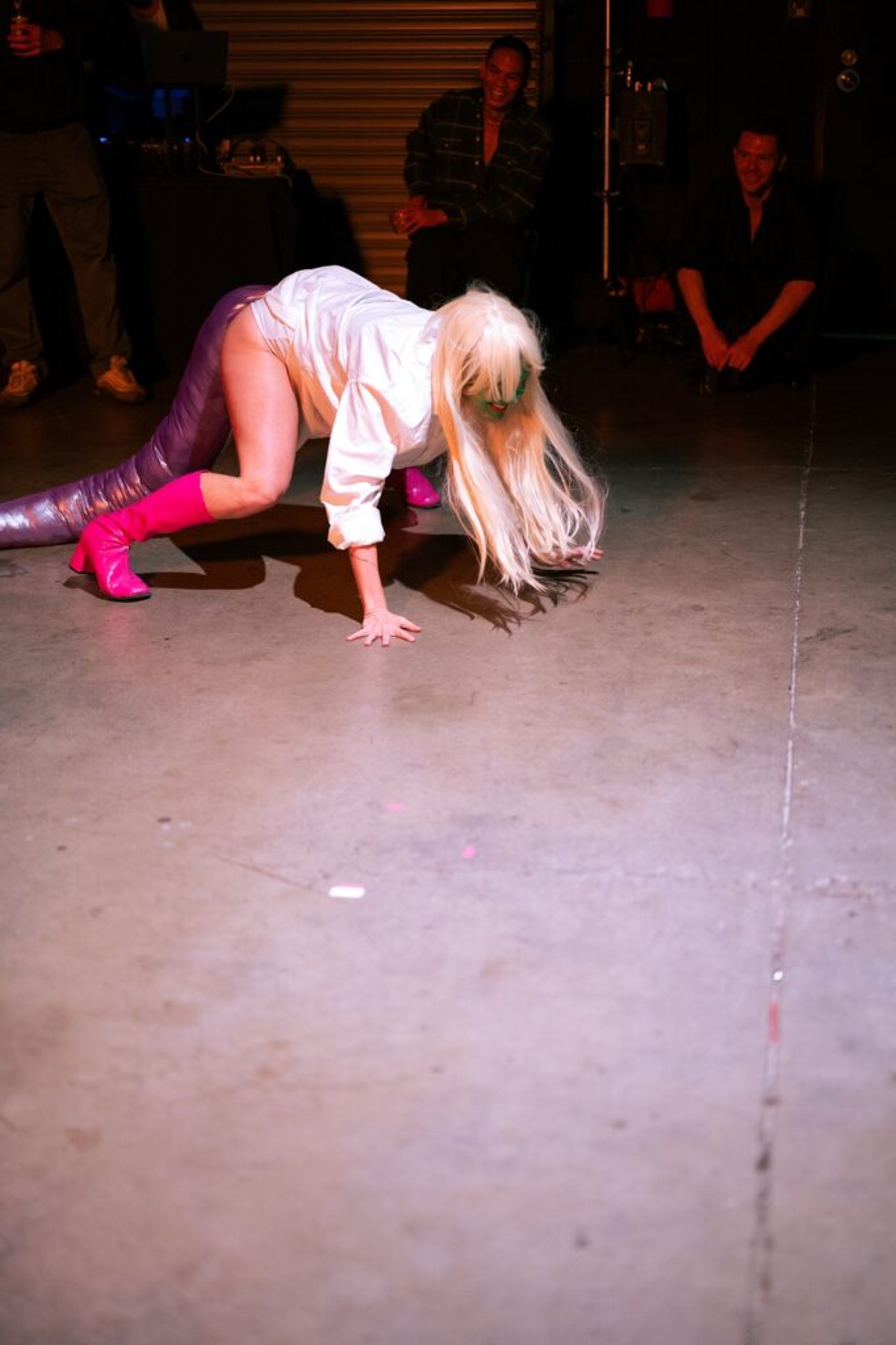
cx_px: 448
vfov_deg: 39.6
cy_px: 672
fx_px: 1868
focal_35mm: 50
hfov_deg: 27.0
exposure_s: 1/320
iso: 6400
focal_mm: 50
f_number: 1.8
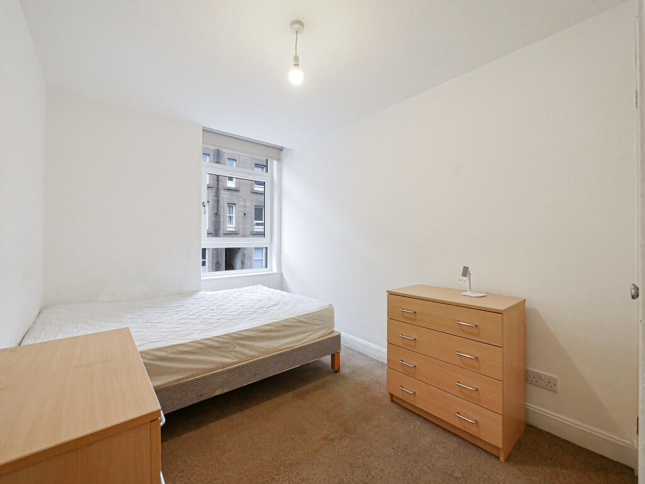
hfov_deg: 102.1
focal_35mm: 14
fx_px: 261
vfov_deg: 85.7
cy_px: 242
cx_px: 322
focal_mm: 7
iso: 1000
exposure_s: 1/60
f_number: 4
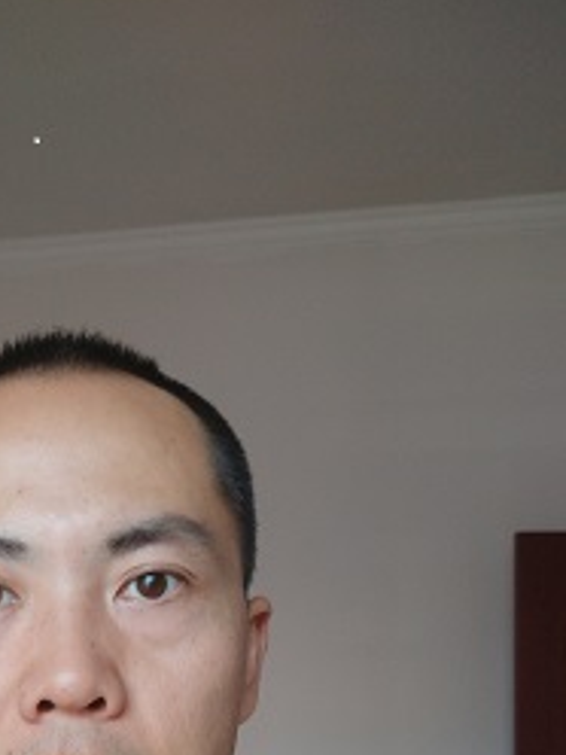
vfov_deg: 43.7
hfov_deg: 35.0
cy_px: 679
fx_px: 850
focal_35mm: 39
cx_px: 72
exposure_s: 1/50
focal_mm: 3.57
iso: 160
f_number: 2
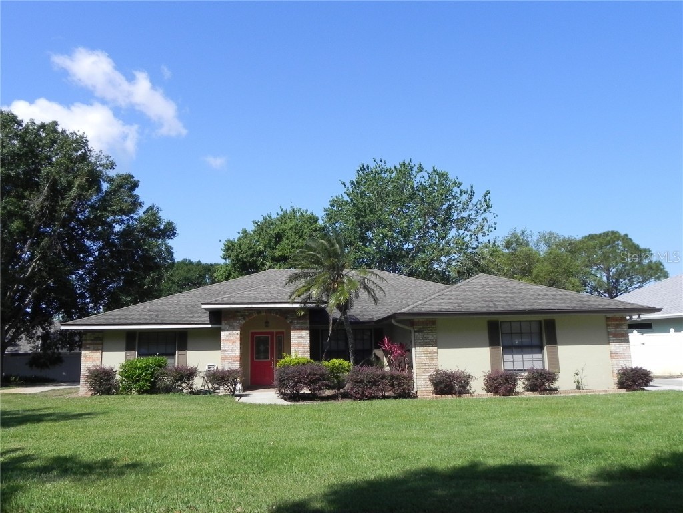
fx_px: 572
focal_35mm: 29
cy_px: 256
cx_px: 342
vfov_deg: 48.2
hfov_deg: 61.7
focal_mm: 5.2
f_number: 7.1
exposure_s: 1/348
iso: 160
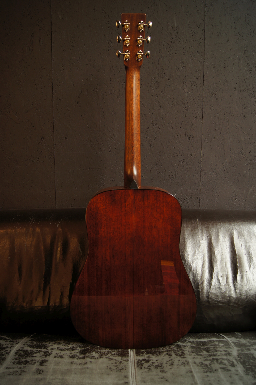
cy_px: 192
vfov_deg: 62.0
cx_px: 128
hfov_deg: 43.5
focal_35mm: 30
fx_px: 321
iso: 100
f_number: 3.5
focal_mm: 20
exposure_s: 1/6
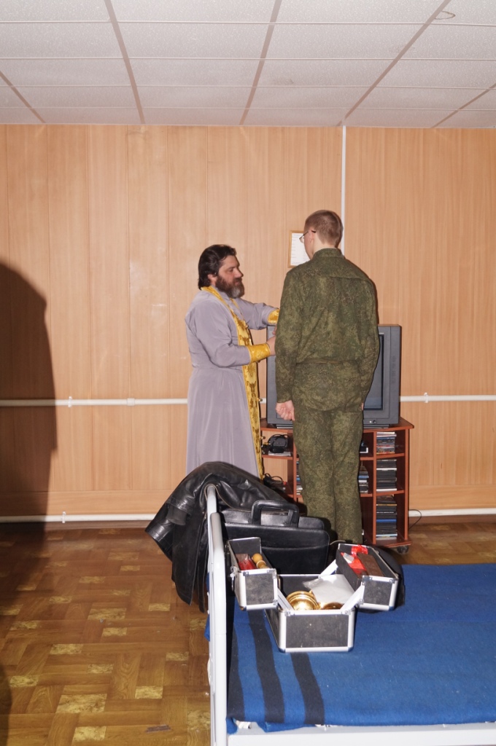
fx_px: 932
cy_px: 373
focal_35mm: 45
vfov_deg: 43.7
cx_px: 248
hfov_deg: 29.8
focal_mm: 30
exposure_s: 1/60
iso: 800
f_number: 4.5
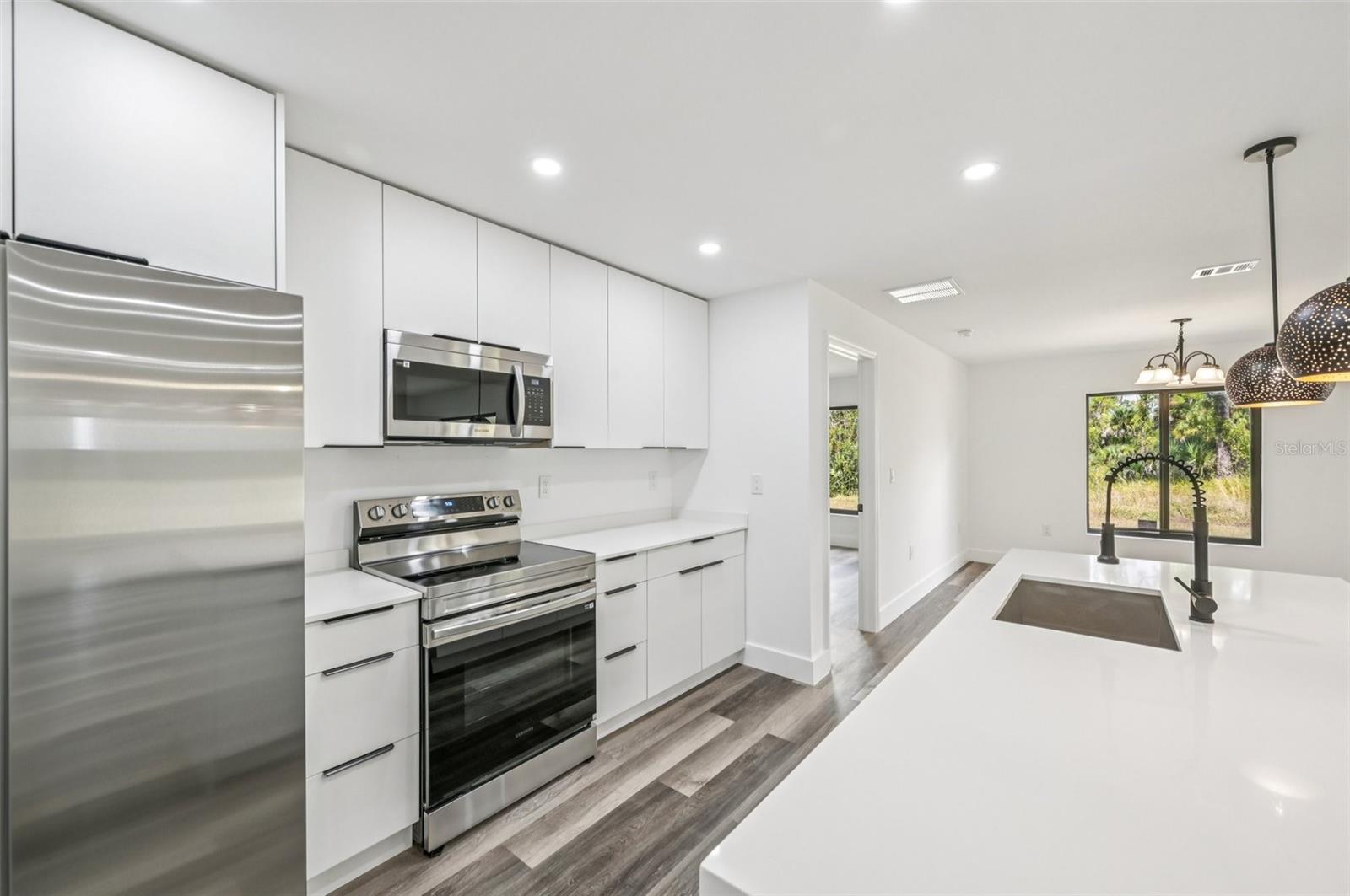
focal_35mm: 14
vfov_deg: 81.1
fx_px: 524
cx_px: 675
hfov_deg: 104.3
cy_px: 448
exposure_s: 1/50
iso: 400
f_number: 8
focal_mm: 14
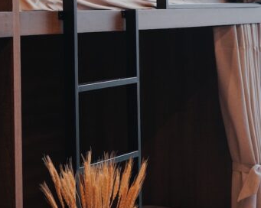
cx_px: 41
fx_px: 980
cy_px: 3
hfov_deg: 15.0
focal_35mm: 127
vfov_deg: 12.0
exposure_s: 1/80
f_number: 2.8
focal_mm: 40
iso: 400
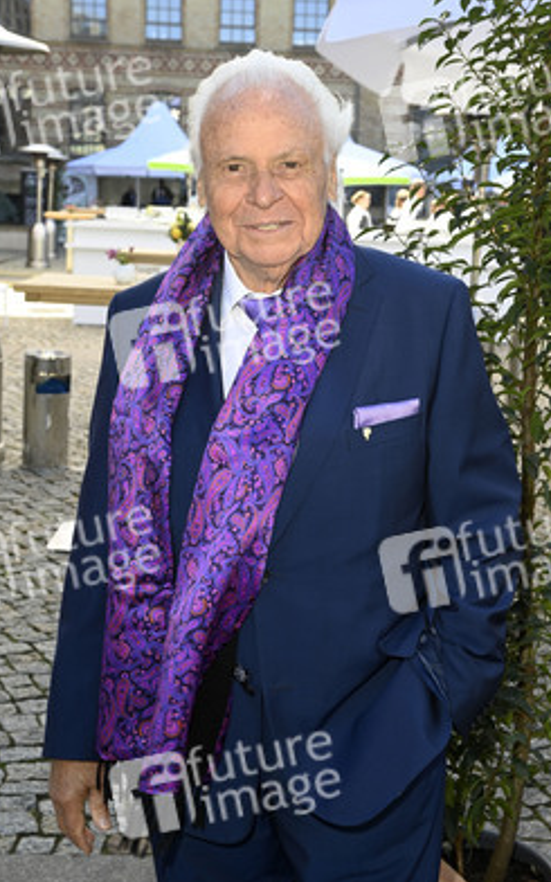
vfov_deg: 38.9
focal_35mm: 52
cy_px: 448
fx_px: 1249
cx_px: 290
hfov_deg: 24.9
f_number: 8
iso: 200
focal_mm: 50
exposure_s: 1/60
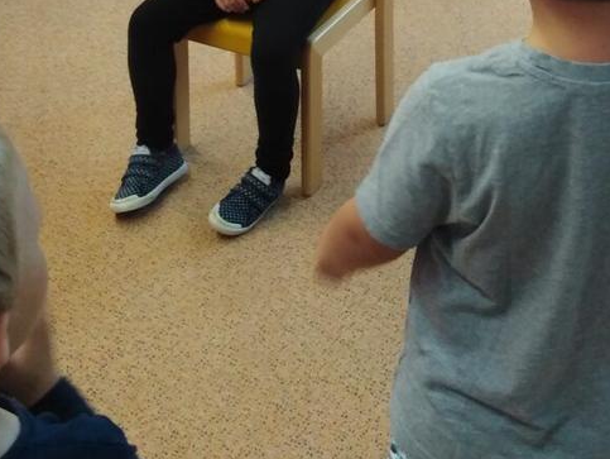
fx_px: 1270
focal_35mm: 72
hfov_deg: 26.7
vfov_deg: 19.0
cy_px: -139
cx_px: 447
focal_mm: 3.46
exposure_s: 1/33.3
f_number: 2.2
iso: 308
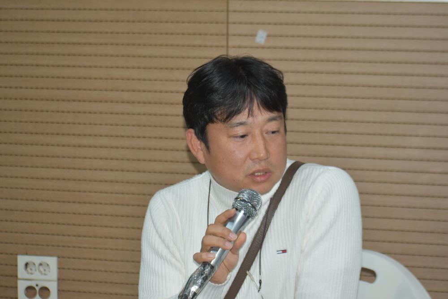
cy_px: 150
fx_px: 1307
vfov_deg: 13.1
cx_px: 224
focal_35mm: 105
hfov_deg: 19.4
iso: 800
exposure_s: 1/60
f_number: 4.5
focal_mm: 70
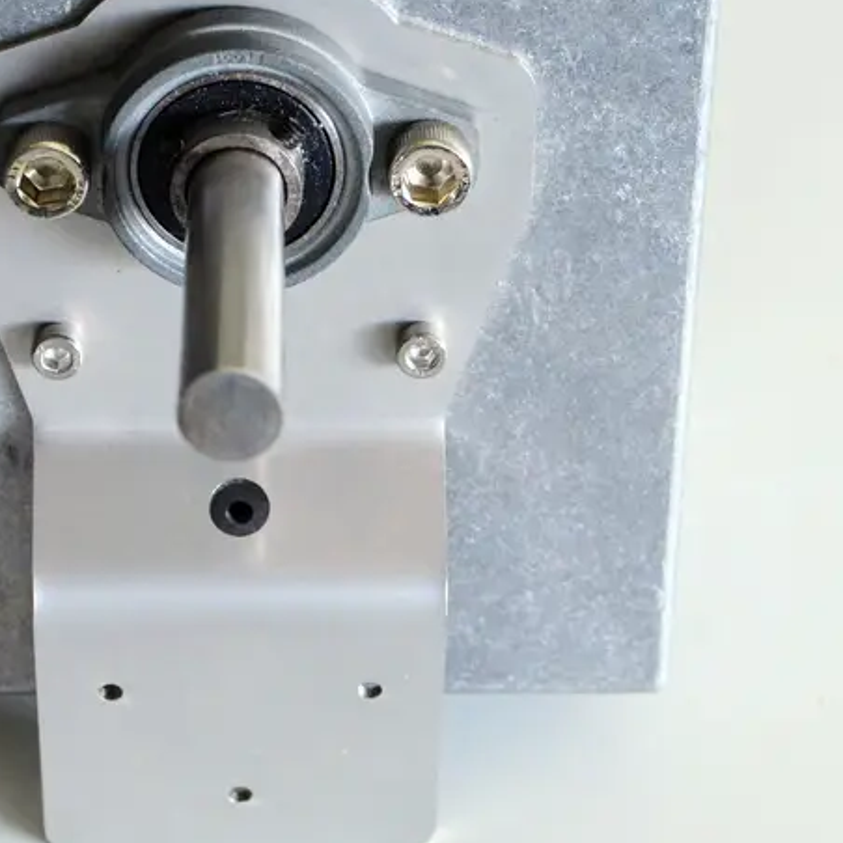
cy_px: 223
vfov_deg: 14.7
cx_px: 239
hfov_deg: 14.7
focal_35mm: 118
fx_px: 3255
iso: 800
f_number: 5.6
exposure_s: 1/100
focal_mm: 35
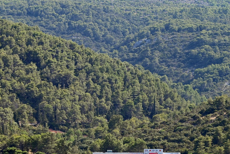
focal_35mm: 234
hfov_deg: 8.8
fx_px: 1496
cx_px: 91
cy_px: 101
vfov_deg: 5.9
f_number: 16
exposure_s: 1/200
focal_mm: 170
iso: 360
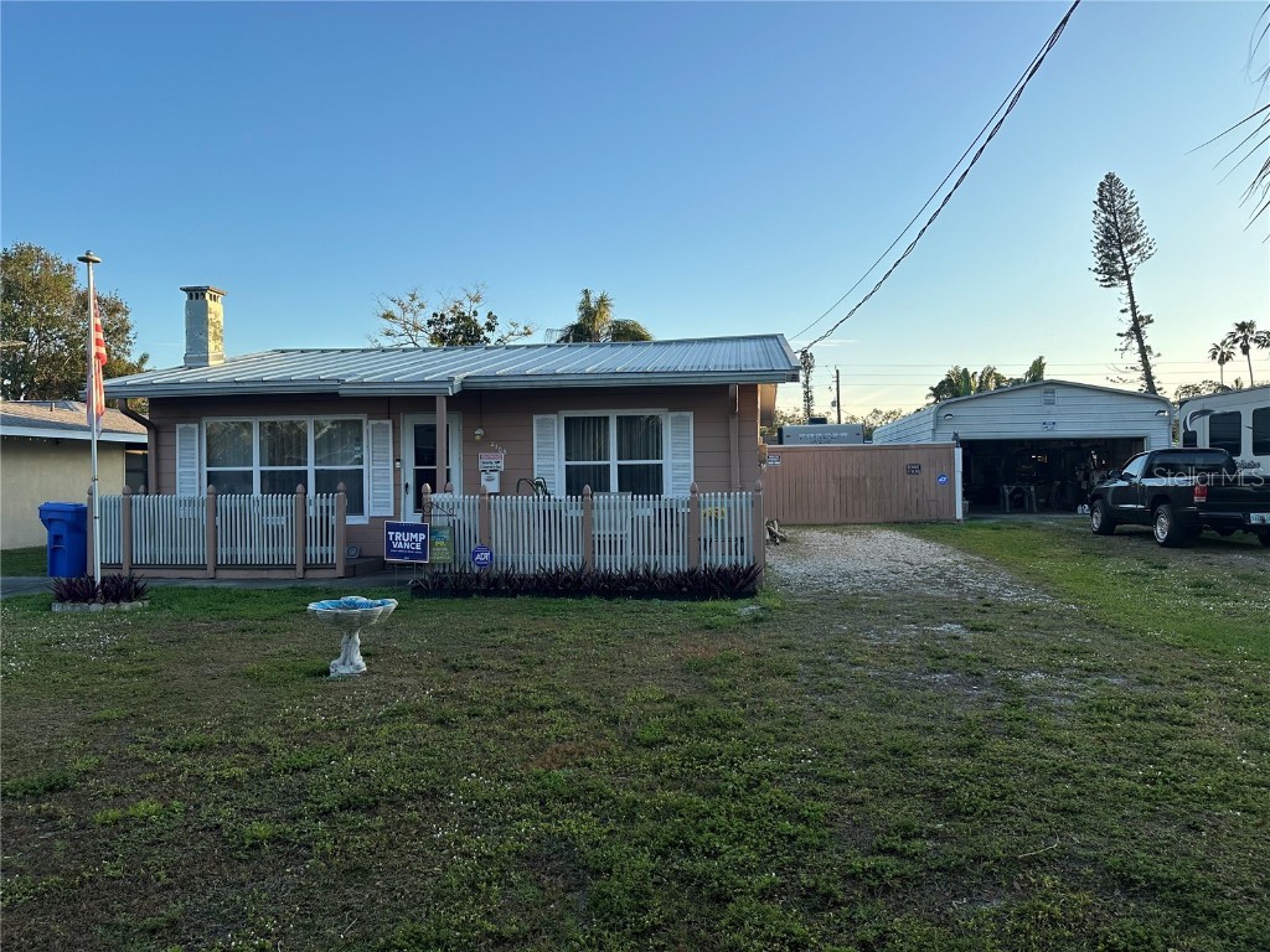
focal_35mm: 24
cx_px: 635
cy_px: 476
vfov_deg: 56.8
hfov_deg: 71.6
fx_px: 881
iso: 80
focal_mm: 6.86
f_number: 1.78
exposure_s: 1/1751
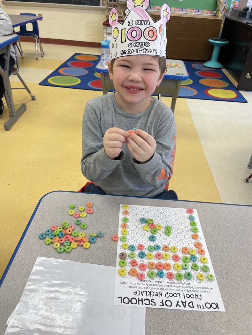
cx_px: 126
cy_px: 168
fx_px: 252
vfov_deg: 67.3
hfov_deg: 53.1
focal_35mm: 26
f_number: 1.6
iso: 50
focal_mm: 4.2
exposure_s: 1/120
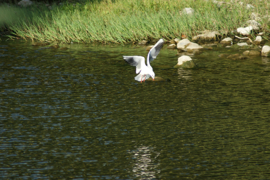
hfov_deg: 4.6
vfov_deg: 3.1
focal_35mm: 450
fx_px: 3373
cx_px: 135
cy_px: 90
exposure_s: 1/500
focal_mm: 300
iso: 250
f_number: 5.6
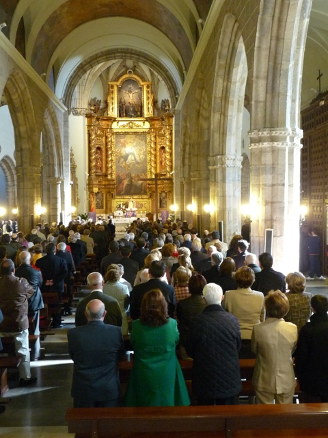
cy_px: 219
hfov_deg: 36.0
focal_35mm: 40
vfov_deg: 46.8
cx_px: 164
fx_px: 505
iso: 400
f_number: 2.8
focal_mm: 4.9
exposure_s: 1/8
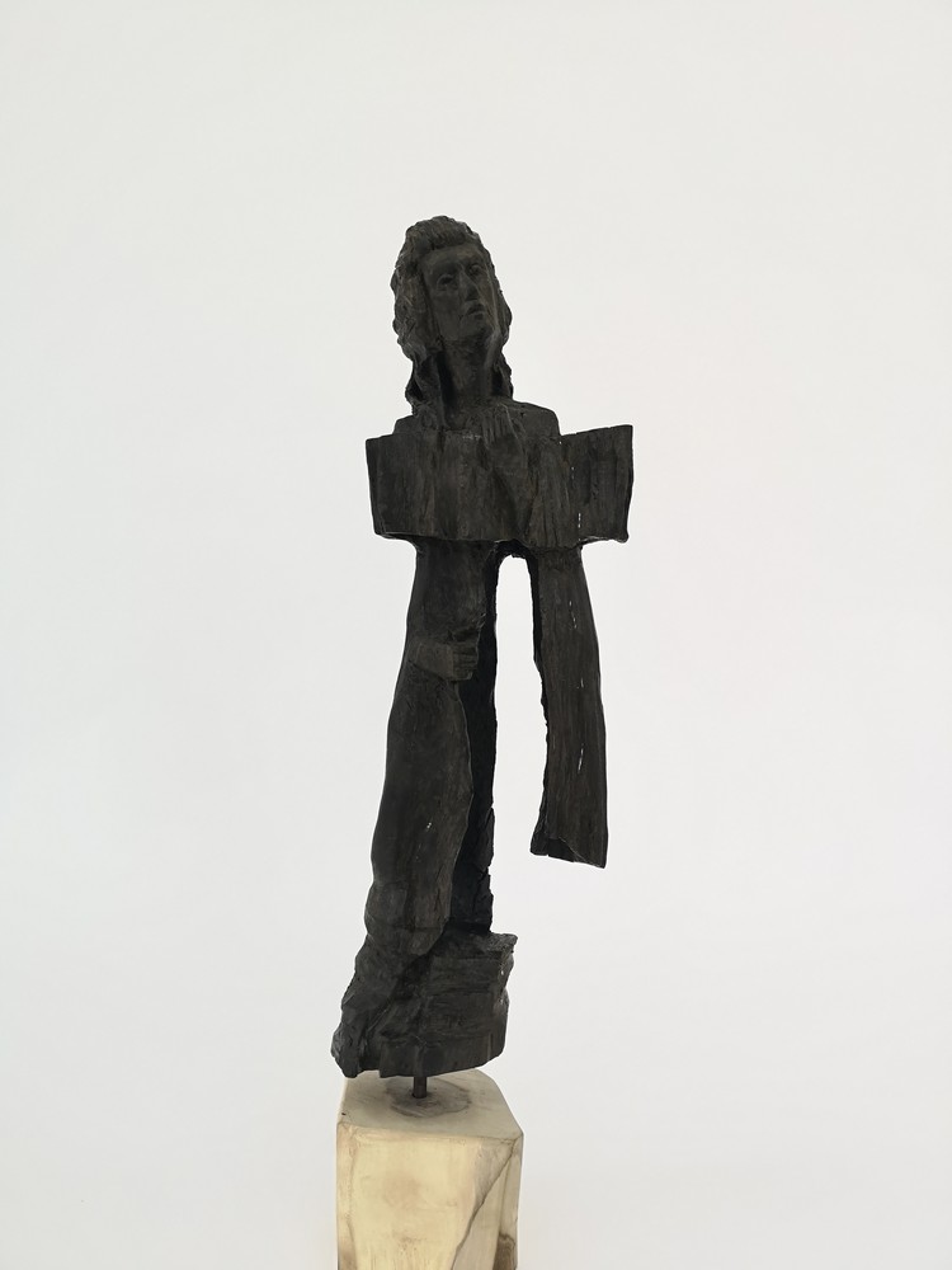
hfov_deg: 51.4
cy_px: 635
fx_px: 990
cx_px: 476
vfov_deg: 65.3
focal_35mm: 27
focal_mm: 3.95
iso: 64
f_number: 1.8
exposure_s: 1/100
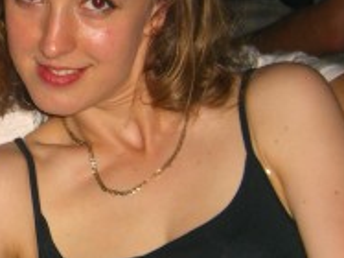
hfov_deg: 15.7
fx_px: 1212
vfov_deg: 12.1
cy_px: 142
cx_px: -40
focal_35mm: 122
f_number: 2.8
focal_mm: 7.9
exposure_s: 1/60
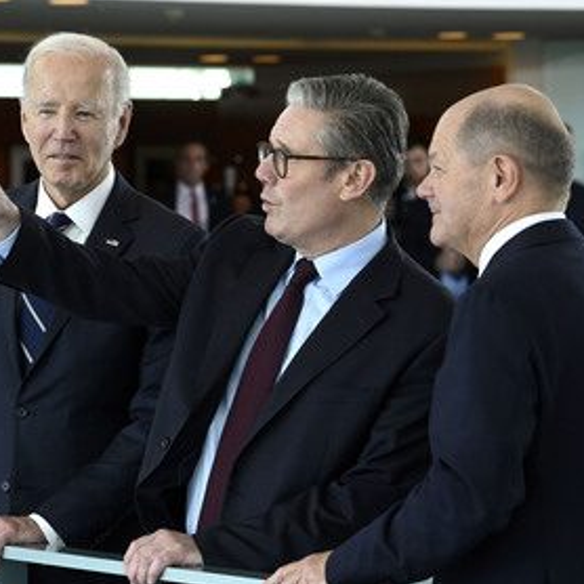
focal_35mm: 179
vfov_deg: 9.8
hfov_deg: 9.8
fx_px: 3417
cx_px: 159
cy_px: 279
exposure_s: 1/640
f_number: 7.1
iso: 4000
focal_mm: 130
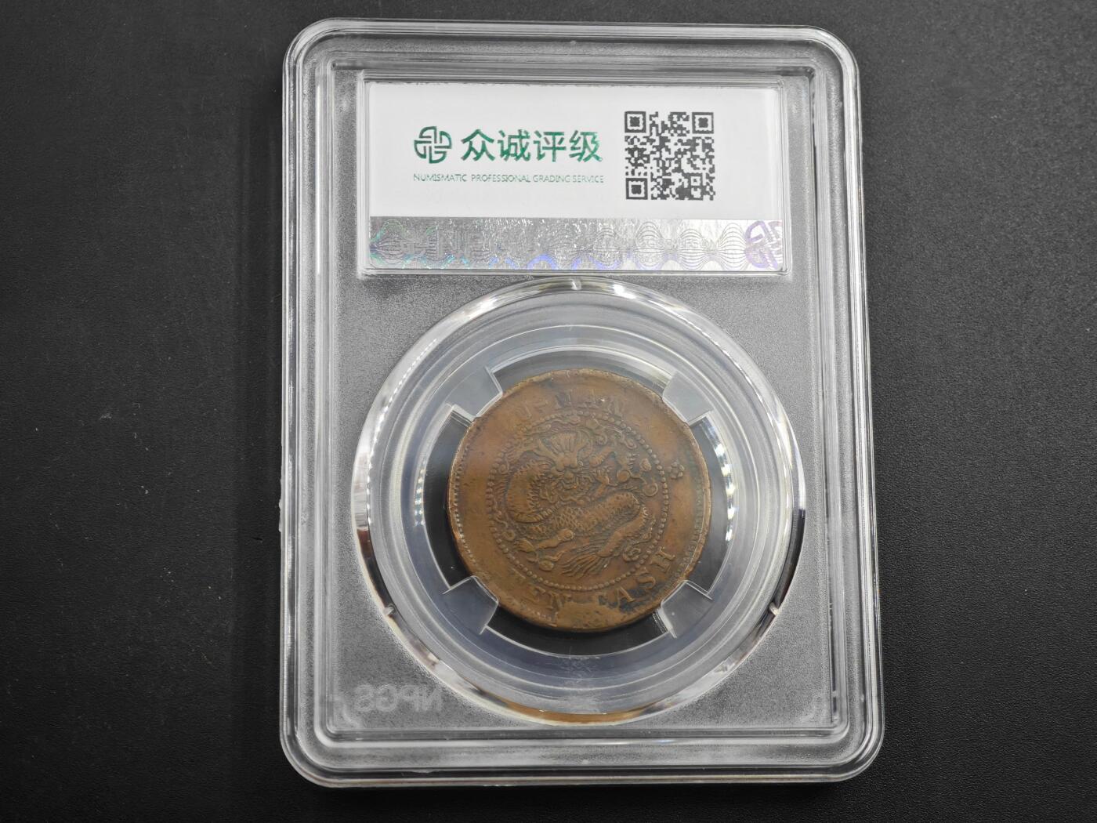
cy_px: 412
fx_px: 2757
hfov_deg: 22.5
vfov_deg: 17.0
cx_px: 548
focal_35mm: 87
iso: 250
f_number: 1.8
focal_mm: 12.28
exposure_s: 1/350
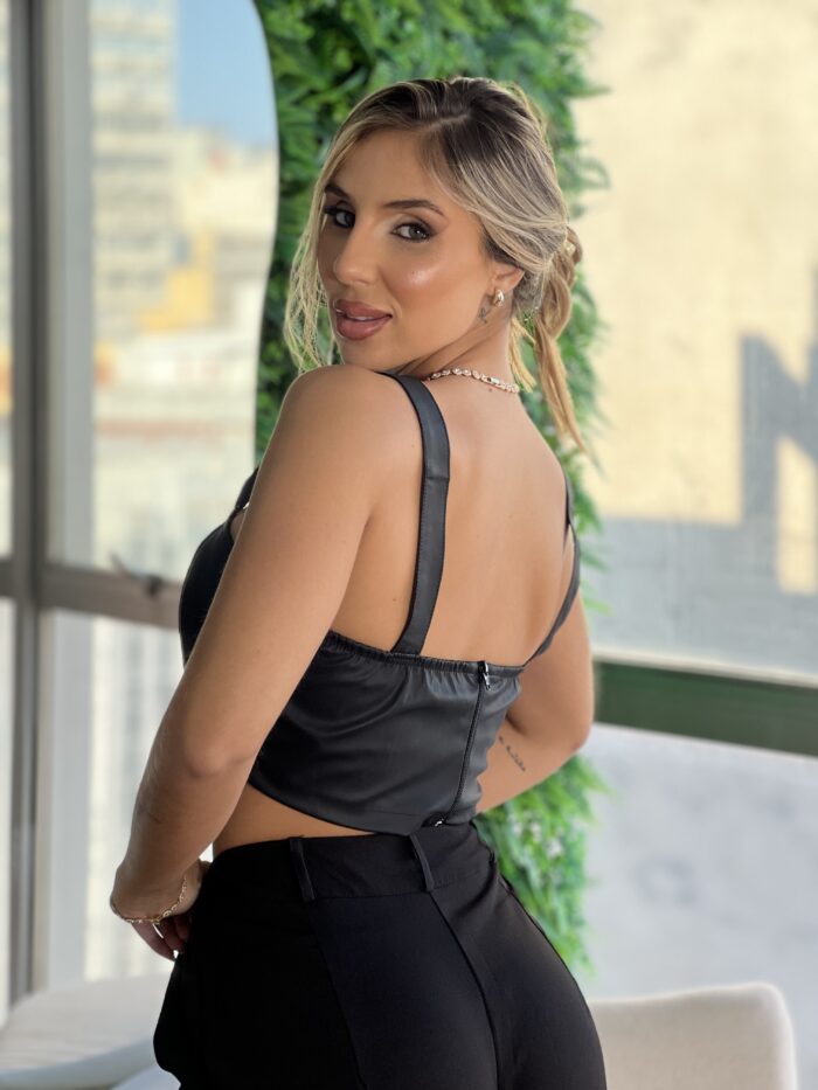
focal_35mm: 77
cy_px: 545
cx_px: 409
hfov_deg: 19.1
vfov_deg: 25.3
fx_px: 2426
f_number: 2.8
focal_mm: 9
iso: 100
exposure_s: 1/120
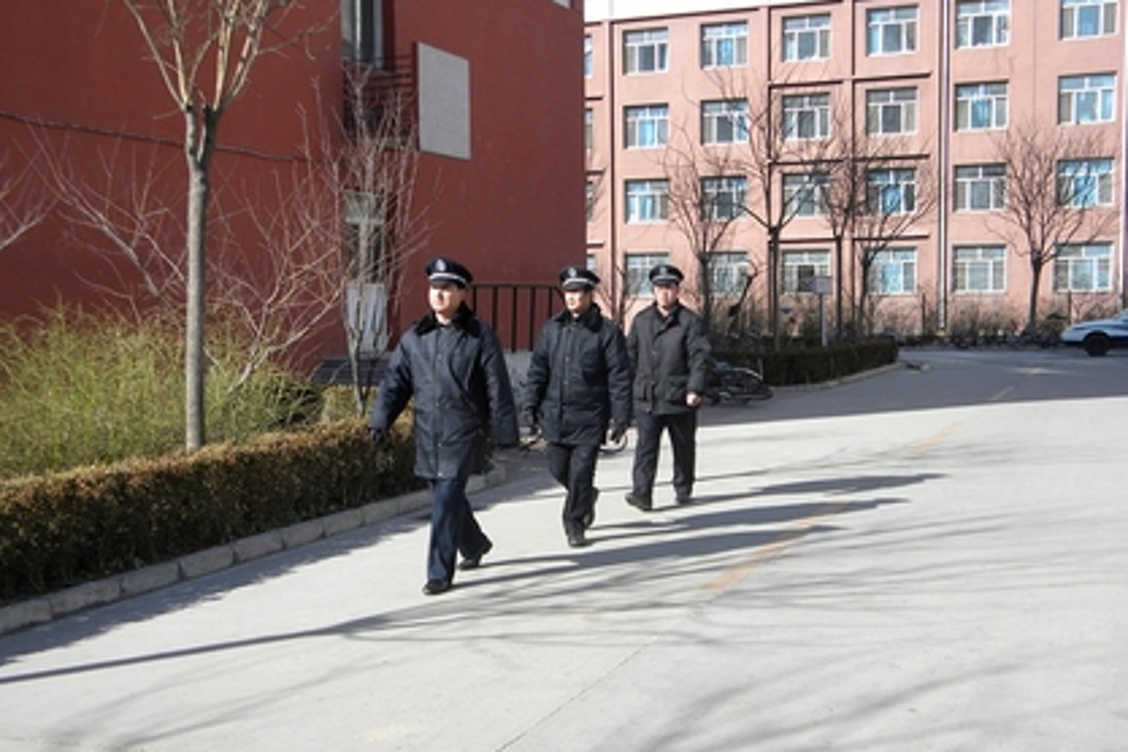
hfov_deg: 45.4
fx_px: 1347
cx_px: 565
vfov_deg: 31.2
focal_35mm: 43
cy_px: 391
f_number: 3.8
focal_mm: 7.3
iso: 80
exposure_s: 1/416
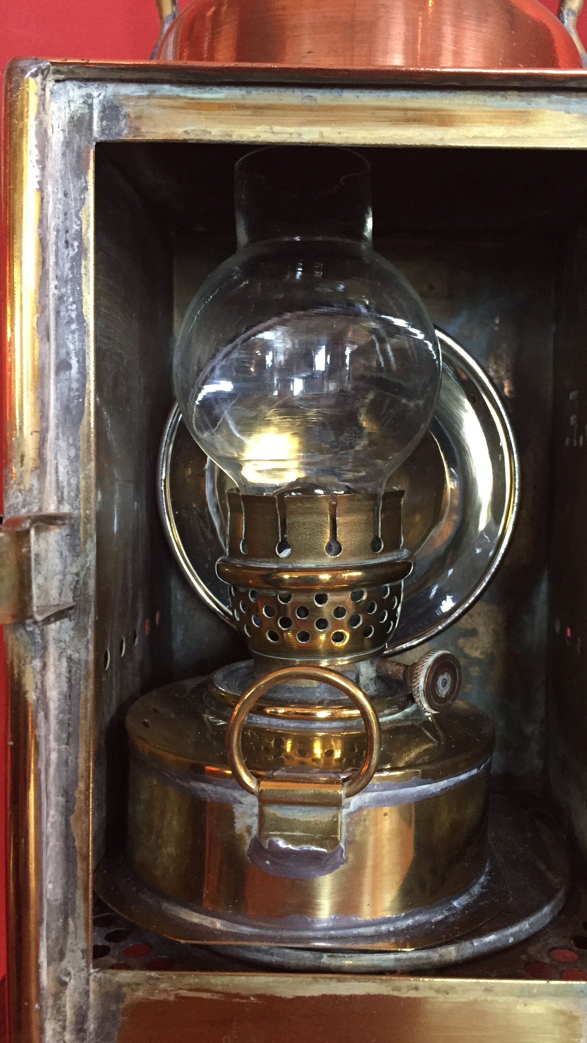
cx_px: 363
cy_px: 526
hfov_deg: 36.5
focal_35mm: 32
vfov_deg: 61.0
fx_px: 885
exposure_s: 1/25
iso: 250
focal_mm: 4.15
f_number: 2.2
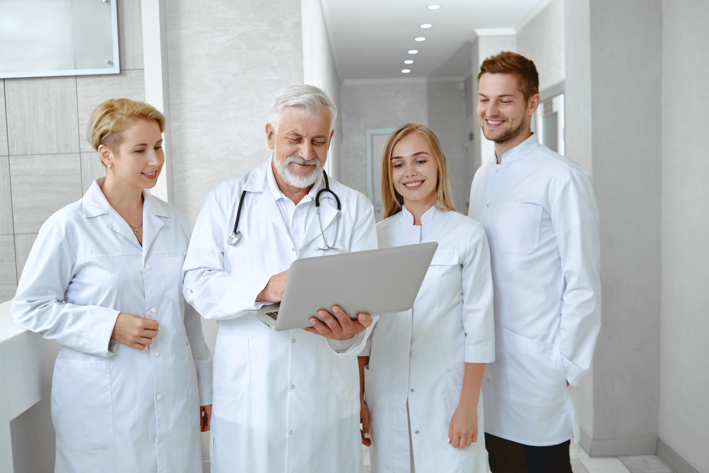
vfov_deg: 37.9
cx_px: 354
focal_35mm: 35
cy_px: 236
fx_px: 690
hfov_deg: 54.4
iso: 160
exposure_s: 1/250
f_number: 4.5
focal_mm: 35
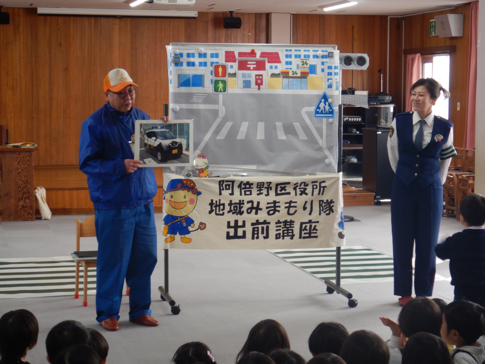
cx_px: 242
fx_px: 1093
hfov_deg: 25.0
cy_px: 182
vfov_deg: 18.9
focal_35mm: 78
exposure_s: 1/30
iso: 180
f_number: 4.6
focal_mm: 14.1
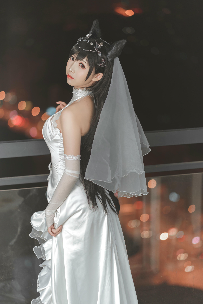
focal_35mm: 85
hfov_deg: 16.1
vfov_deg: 23.9
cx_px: 102
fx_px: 719
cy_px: 152
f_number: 1.8
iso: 400
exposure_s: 1/50
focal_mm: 85
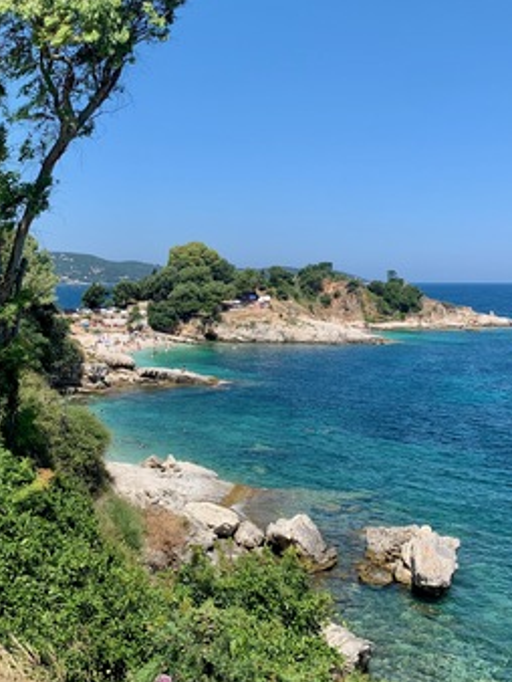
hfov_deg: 35.0
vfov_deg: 45.7
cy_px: 360
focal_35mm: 41
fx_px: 808
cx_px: 202
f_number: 1.8
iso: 25
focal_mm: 4.25
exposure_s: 1/1880
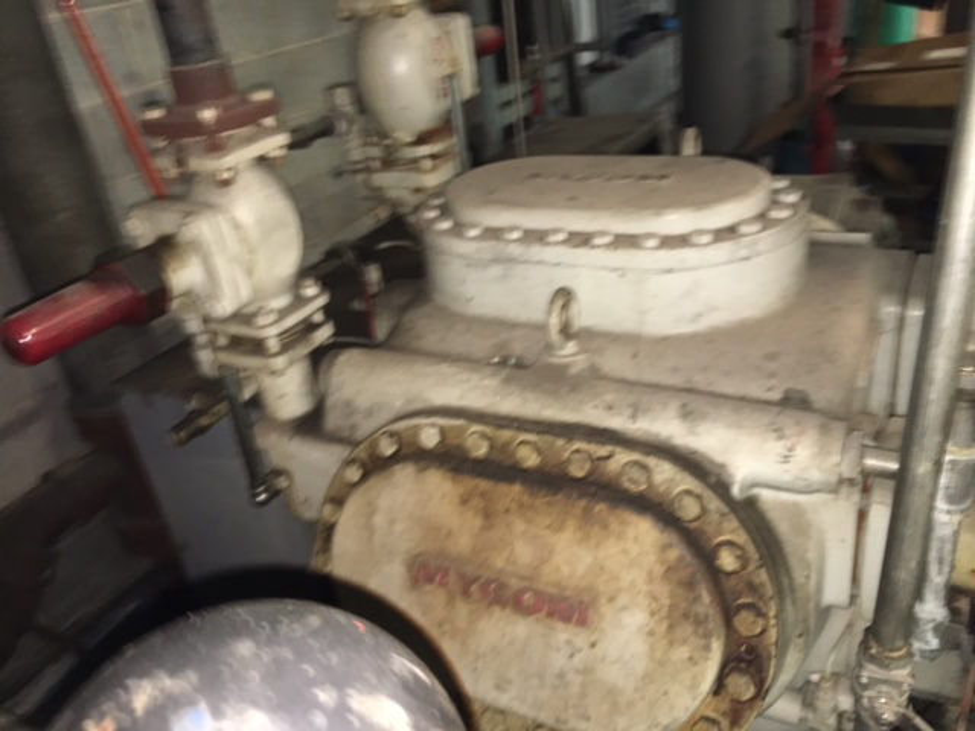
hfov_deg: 61.7
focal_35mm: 29
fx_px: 817
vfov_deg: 48.2
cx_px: 488
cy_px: 366
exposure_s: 1/16
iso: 125
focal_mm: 4.15
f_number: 2.2
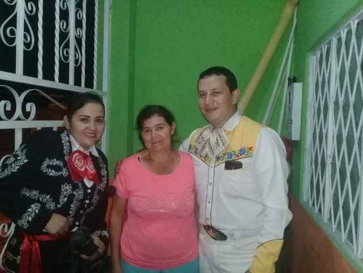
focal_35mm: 31
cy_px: 136
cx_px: 182
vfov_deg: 45.4
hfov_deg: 58.4
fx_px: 325
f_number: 2.2
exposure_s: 1/33
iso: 640
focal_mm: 3.3
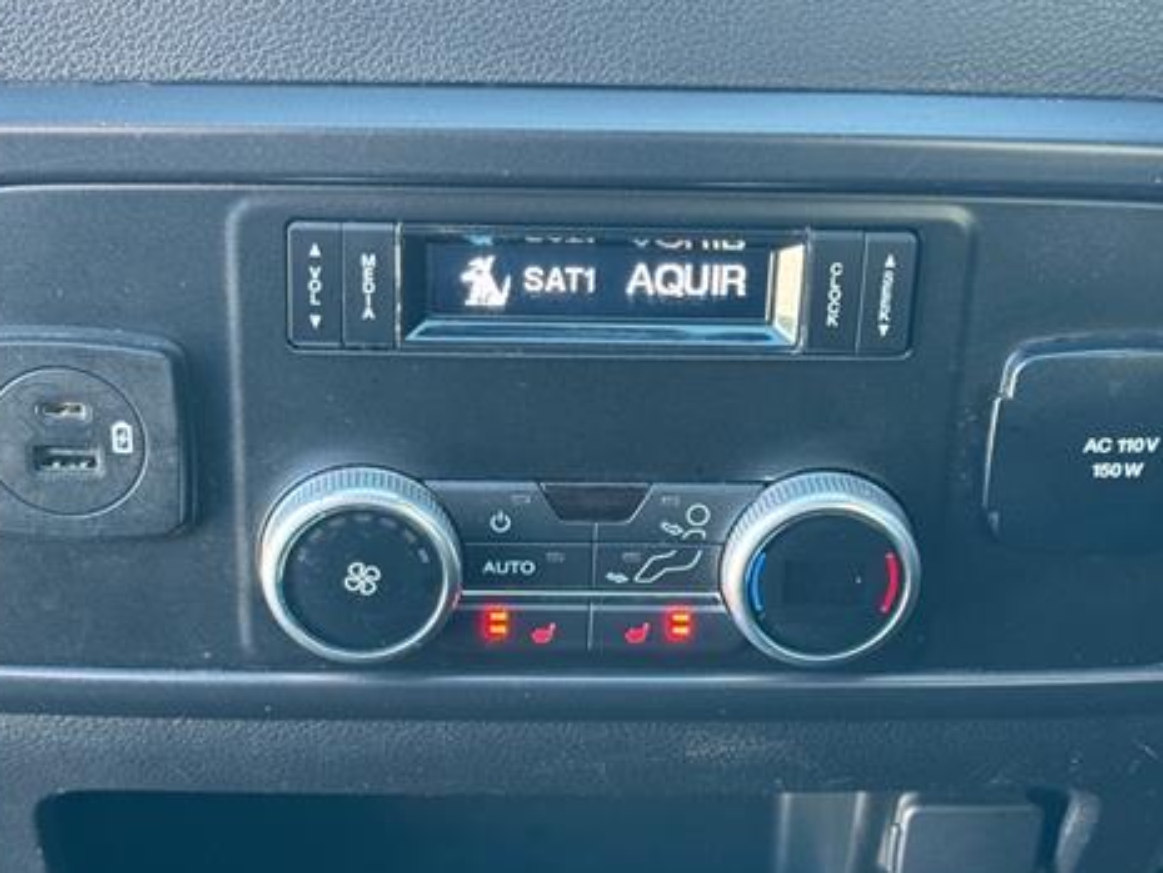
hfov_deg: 29.4
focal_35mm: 66
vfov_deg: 22.2
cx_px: 565
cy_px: 543
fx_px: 2218
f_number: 1.78
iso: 250
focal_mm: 6.76
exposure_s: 1/37
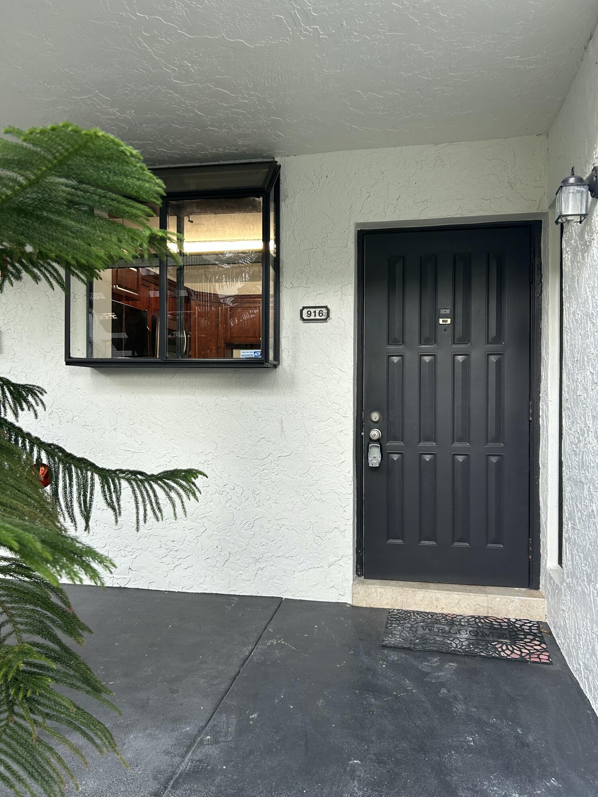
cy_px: 398
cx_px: 299
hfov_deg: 53.1
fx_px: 599
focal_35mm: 26
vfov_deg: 67.3
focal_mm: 5.7
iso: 100
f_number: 1.5
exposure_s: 1/120
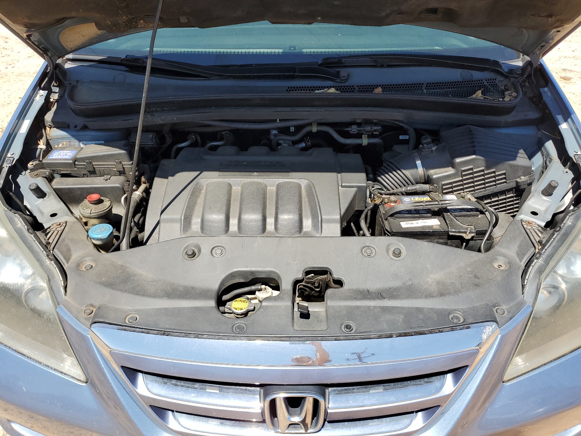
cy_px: 218
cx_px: 290
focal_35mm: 26
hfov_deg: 67.3
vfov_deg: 53.1
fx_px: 436
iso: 50
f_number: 1.5
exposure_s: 1/2000
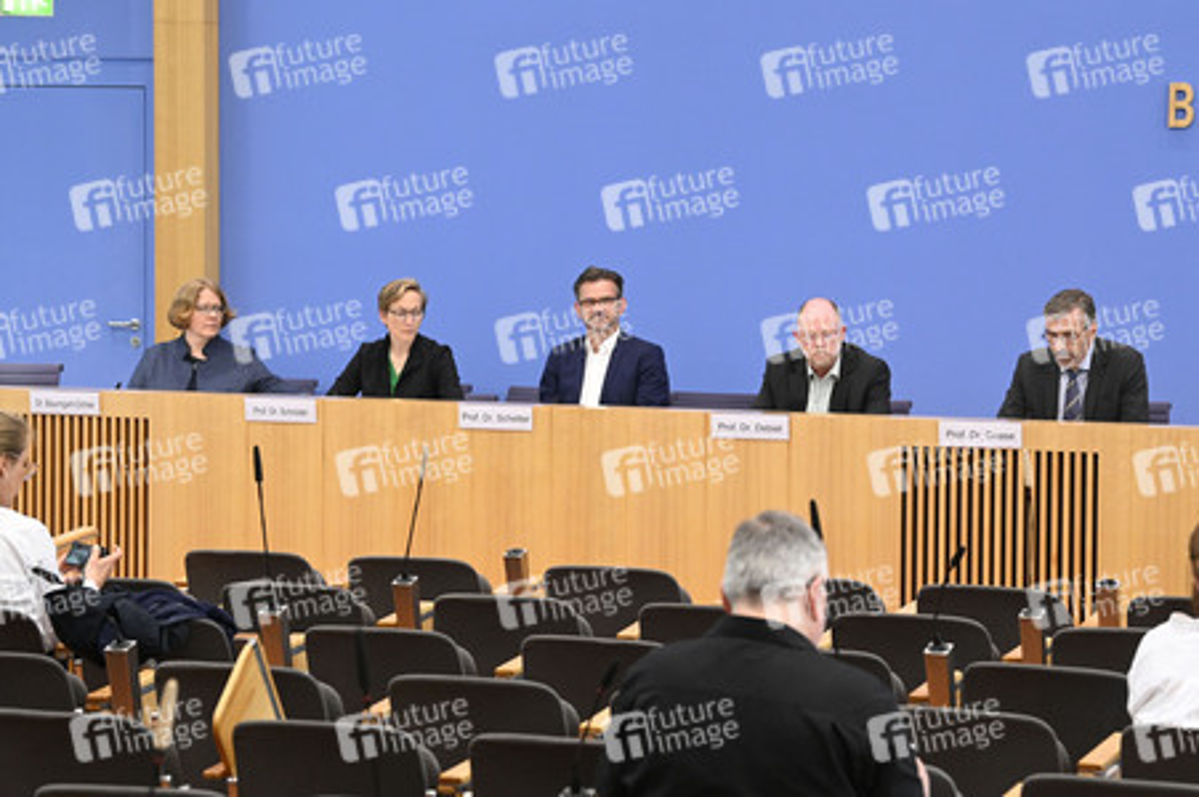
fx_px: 3661
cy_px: 398
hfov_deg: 18.6
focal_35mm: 110
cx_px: 600
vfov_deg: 12.4
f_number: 6.3
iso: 4000
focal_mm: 110
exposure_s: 1/400
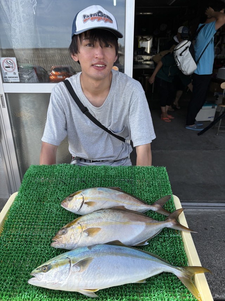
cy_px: 150
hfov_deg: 53.0
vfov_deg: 67.3
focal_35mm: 26
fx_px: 225
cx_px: 112
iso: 50
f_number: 1.6
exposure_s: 1/1751
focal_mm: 5.96
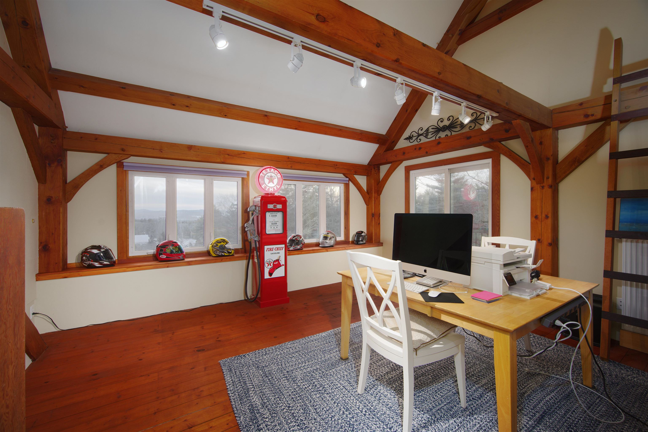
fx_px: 270
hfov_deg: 100.4
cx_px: 324
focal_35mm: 15
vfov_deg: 77.3
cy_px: 216
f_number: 7.1
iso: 320
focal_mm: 15
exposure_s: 1.3
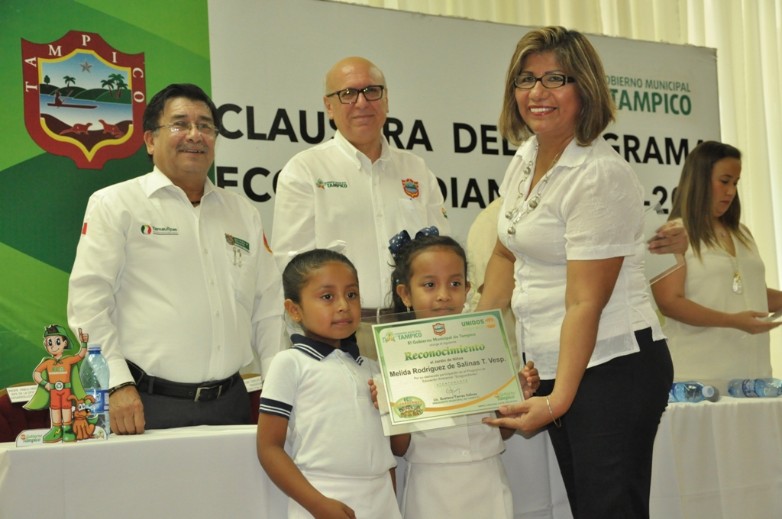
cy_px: 260
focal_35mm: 57
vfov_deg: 23.7
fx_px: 1237
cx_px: 391
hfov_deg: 35.1
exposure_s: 1/100
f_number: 4.5
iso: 1600
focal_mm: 38
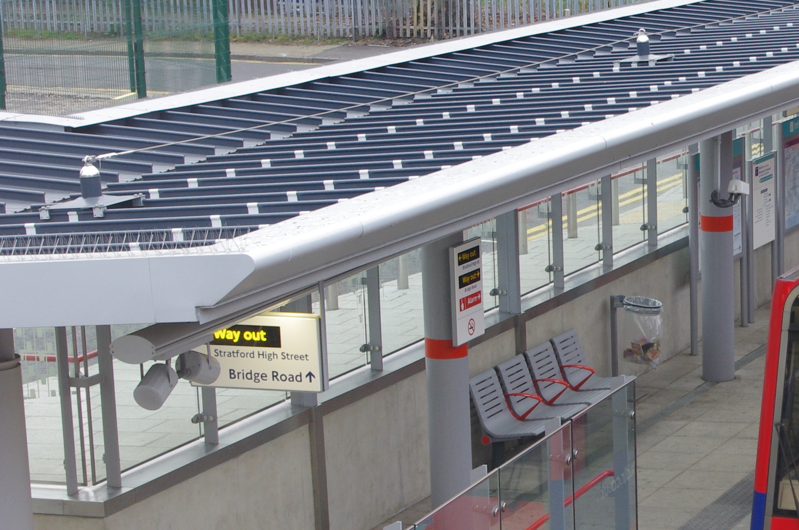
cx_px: 853
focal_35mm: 112
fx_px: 2483
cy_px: 389
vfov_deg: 12.2
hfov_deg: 17.7
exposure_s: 1/60
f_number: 8
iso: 400
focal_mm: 35
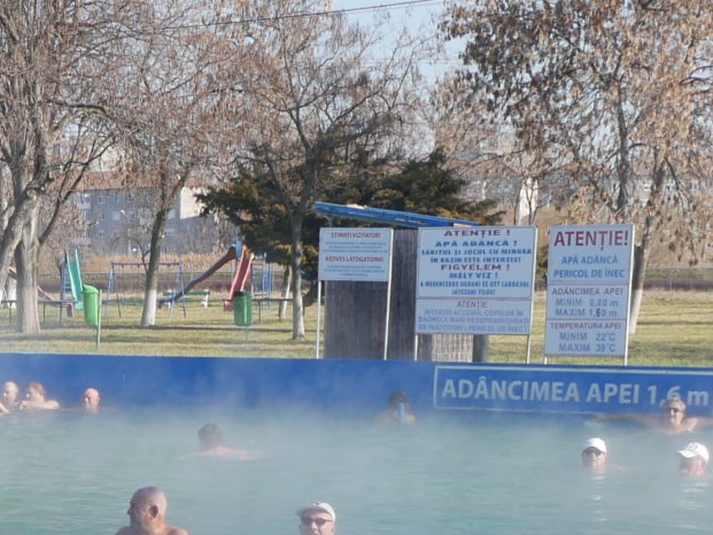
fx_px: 2040
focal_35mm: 99
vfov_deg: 13.6
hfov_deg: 19.4
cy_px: 923
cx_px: 34
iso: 200
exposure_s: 1/320
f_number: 6.3
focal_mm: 12
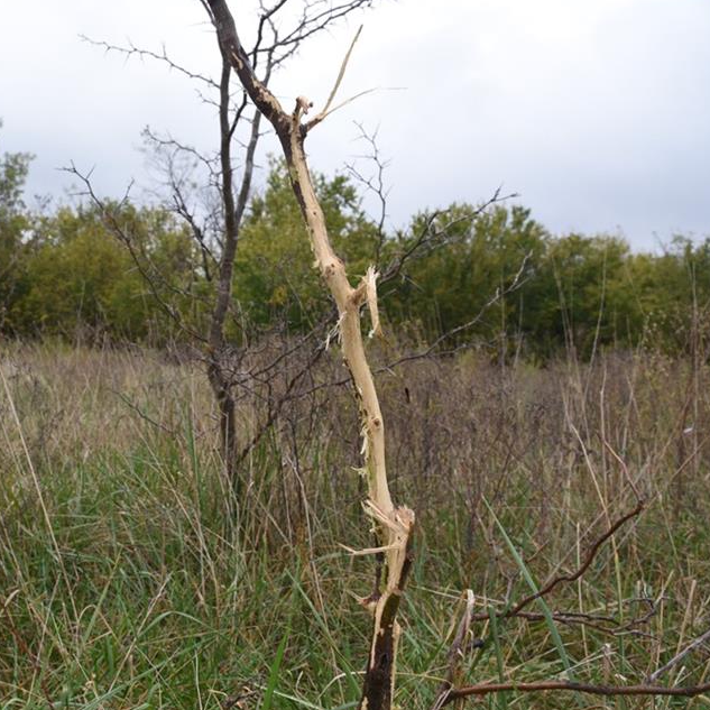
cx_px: 184
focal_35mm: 33
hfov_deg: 48.0
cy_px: 372
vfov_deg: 49.7
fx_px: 766
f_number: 10
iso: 640
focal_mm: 24
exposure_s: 1/80
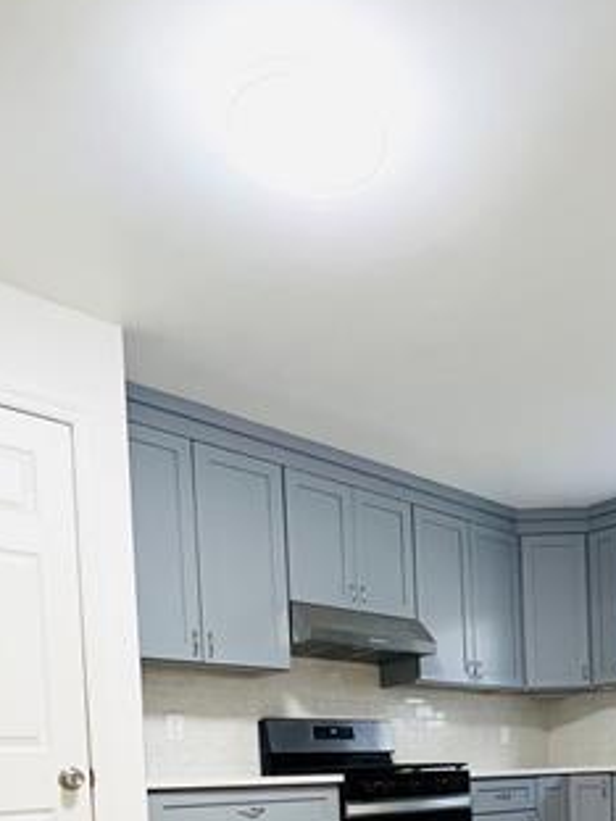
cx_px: 479
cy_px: 805
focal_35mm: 32
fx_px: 759
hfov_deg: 42.5
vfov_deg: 47.9
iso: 320
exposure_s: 1/60
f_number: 1.8
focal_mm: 1.57
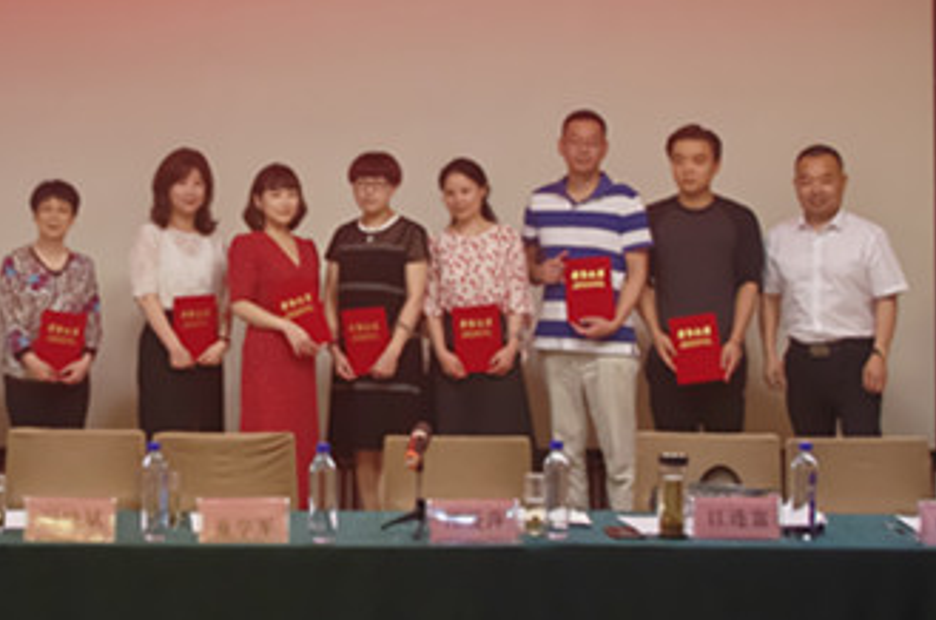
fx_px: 2135
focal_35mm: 82
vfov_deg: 16.5
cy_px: 205
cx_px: 156
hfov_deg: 24.3
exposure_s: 1/160
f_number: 4.5
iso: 2000
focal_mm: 21.25
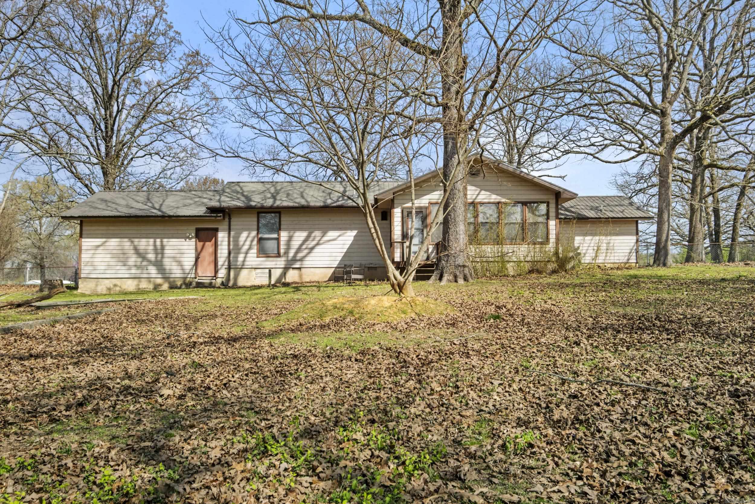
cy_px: 252
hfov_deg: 63.7
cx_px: 378
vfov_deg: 45.0
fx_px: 608
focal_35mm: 29
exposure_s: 1/125
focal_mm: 19.1
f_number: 8
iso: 400
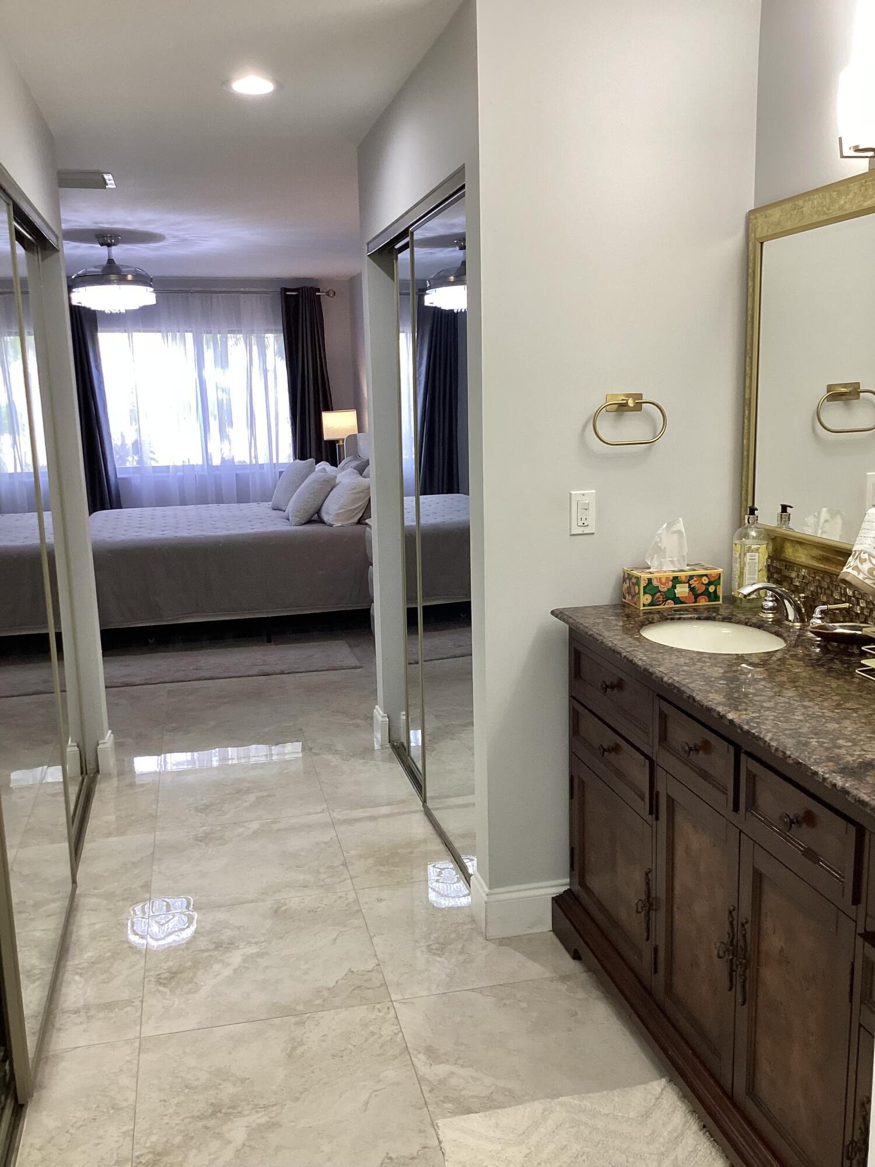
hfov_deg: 45.4
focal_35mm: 31
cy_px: 584
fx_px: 1045
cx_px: 438
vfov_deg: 58.4
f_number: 2.4
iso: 100
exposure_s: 1/60
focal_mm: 3.3
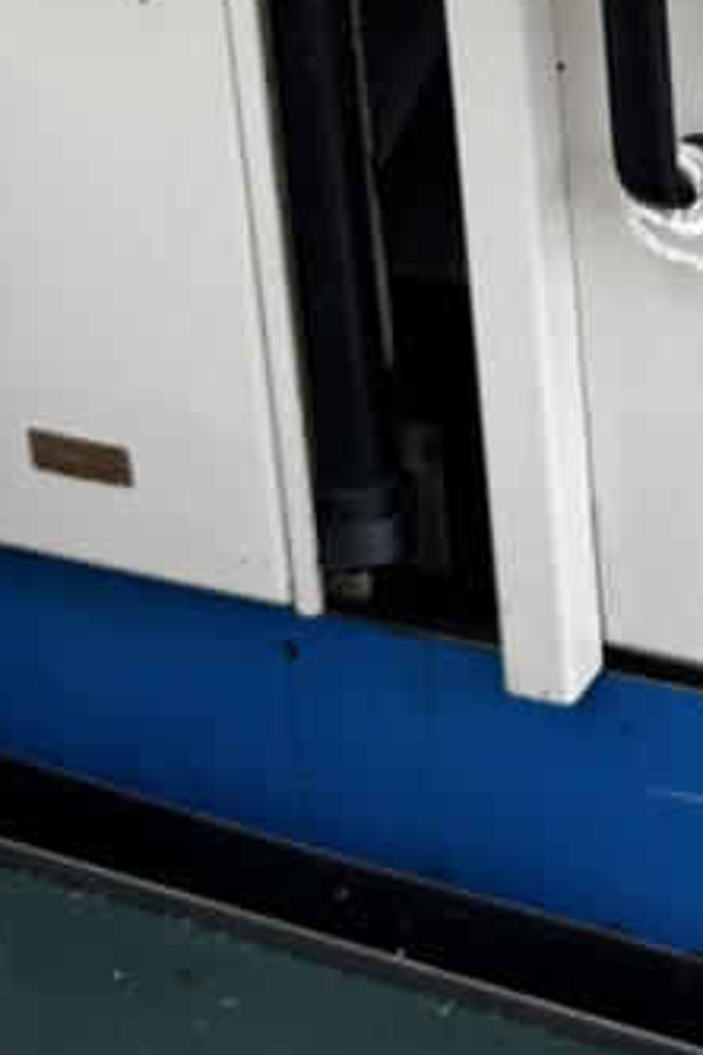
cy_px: -399
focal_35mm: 120
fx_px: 3515
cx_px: 1330
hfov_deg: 10.6
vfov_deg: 16.0
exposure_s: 1/100
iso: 100
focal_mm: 6.76
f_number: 1.78
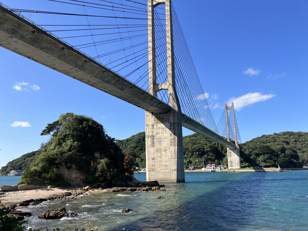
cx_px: 154
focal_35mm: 28
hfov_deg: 63.4
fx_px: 249
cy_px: 116
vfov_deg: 49.7
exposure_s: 1/1517
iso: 32
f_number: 1.8
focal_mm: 3.99
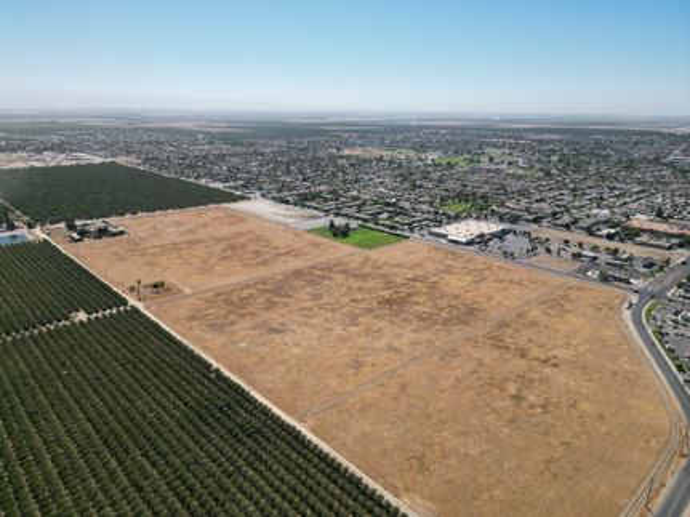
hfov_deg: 71.6
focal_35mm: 24
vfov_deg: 56.8
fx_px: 478
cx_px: 345
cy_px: 258
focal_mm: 6.72
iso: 130
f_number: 1.7
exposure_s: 1/4000
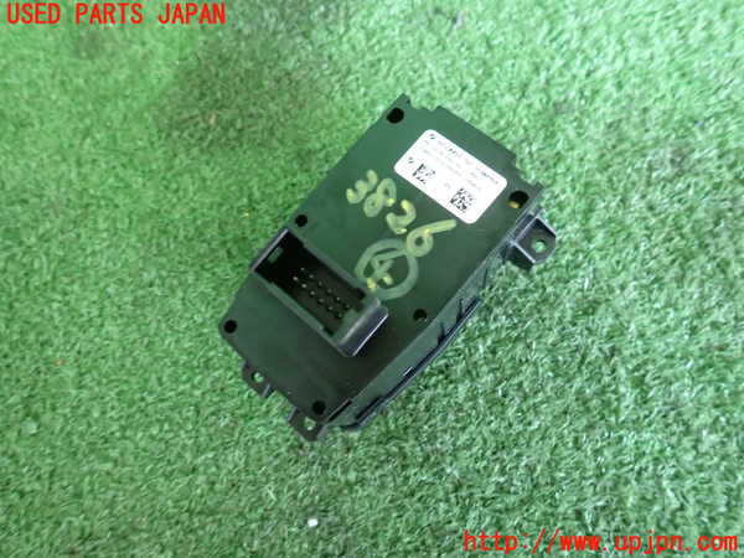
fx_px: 537
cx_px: 372
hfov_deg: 69.4
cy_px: 279
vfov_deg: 54.9
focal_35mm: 25
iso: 500
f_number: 2
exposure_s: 1/30
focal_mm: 4.5
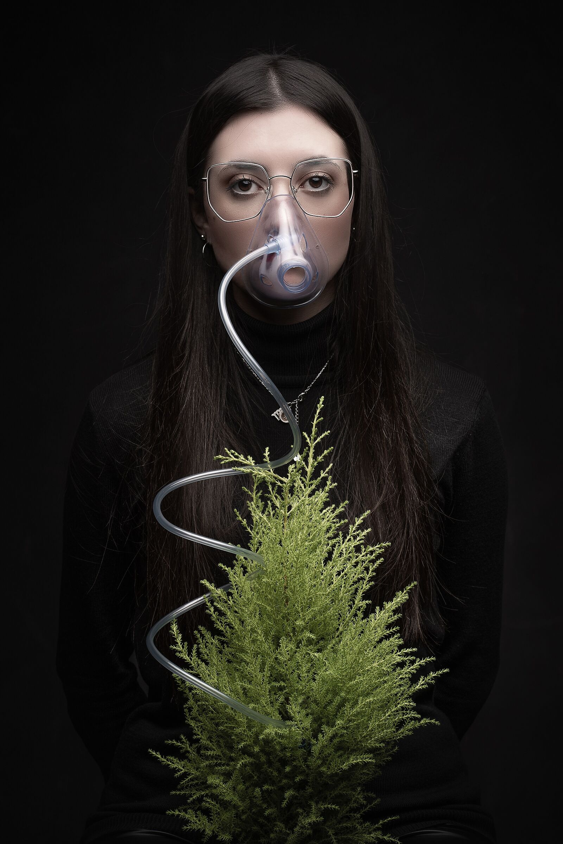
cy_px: 422
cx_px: 282
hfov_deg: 16.1
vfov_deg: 23.9
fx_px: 1994
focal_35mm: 85
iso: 100
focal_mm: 85
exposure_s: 1/200
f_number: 11
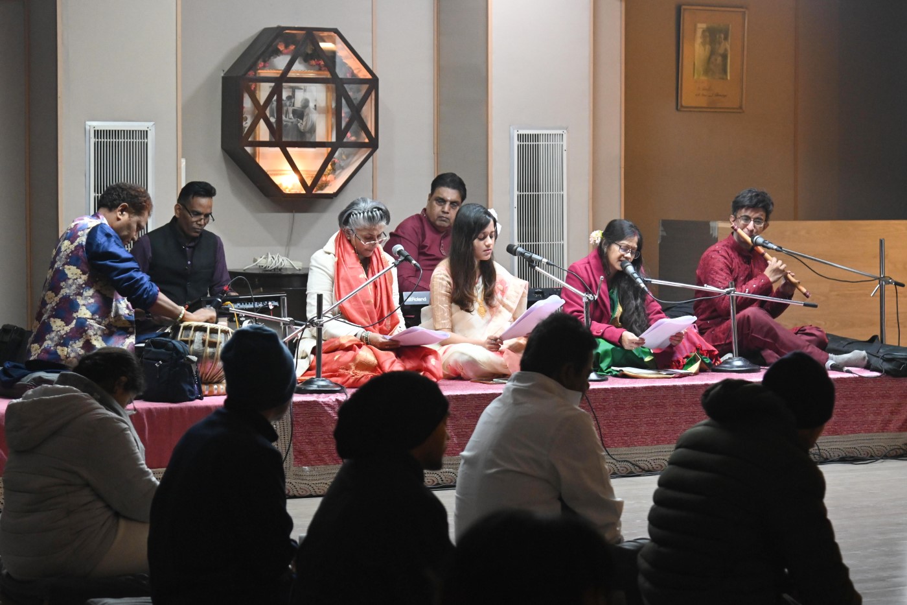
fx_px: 2456
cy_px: 302
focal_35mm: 98
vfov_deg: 14.0
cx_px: 454
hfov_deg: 20.9
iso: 2500
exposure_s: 1/50
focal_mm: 65
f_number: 4
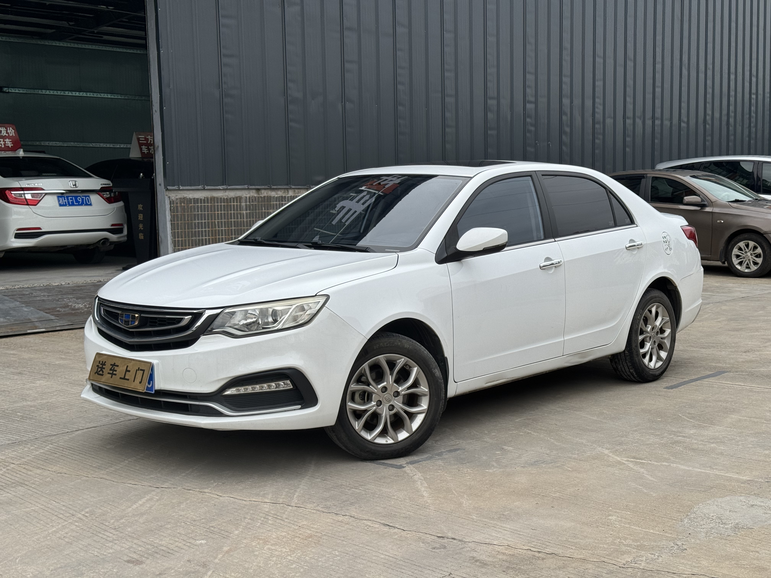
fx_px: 1069
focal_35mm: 48
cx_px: 386
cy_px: 289
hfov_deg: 39.7
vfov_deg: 30.3
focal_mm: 6.86
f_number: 1.78
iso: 64
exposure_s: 1/1027
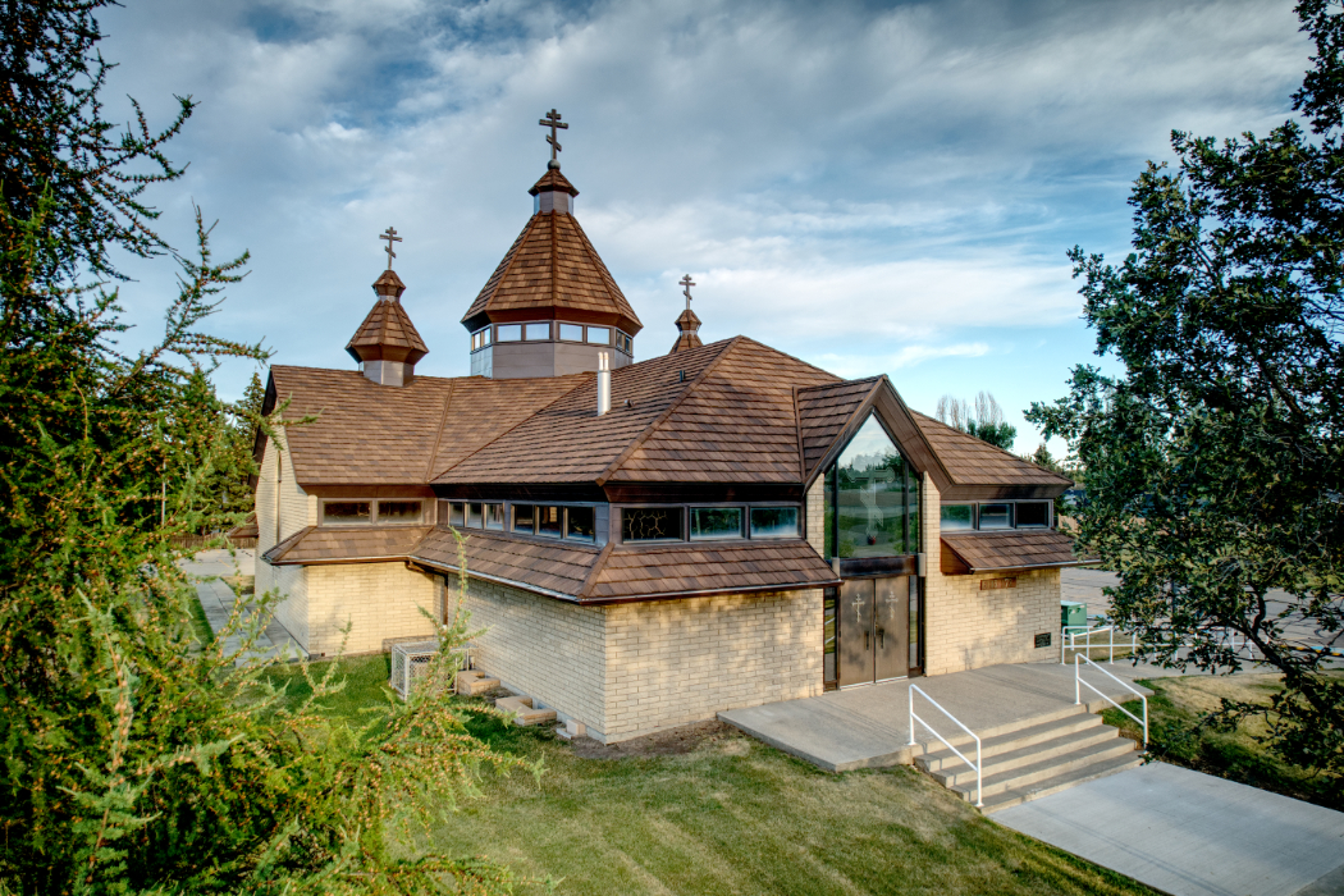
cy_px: 448
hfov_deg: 78.6
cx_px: 672
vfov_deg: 57.2
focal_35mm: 22
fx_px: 821
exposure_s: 1/240
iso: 110
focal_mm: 8.4
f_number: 2.8
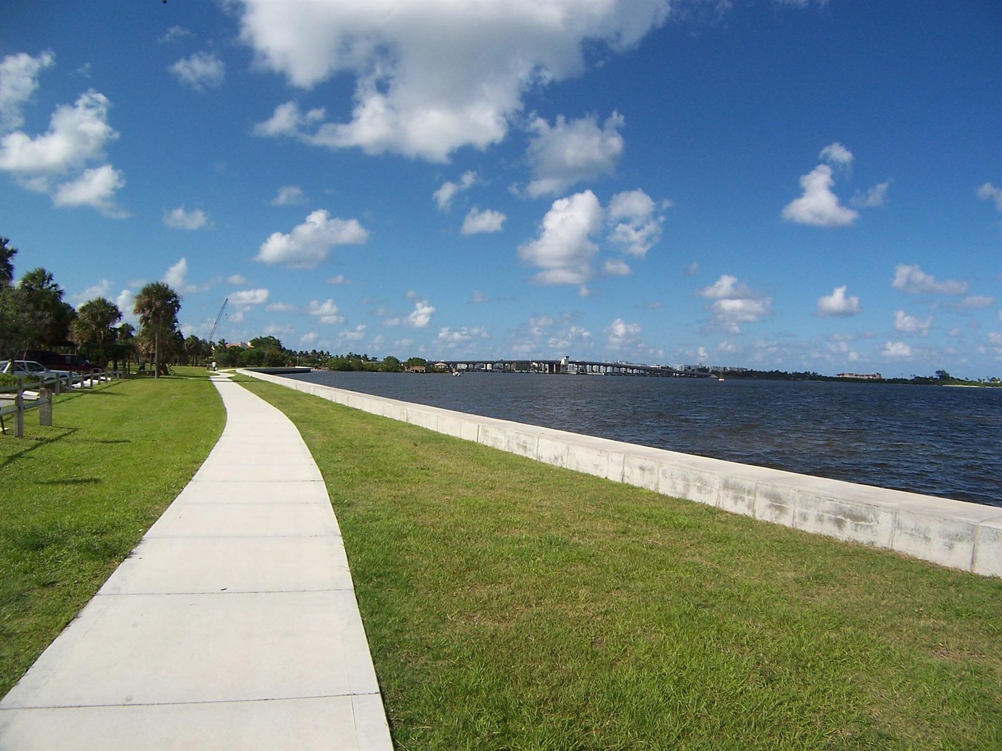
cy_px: 376
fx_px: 955
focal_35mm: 33
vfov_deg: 42.9
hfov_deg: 55.4
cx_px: 501
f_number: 4
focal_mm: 5.5
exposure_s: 1/1000
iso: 80
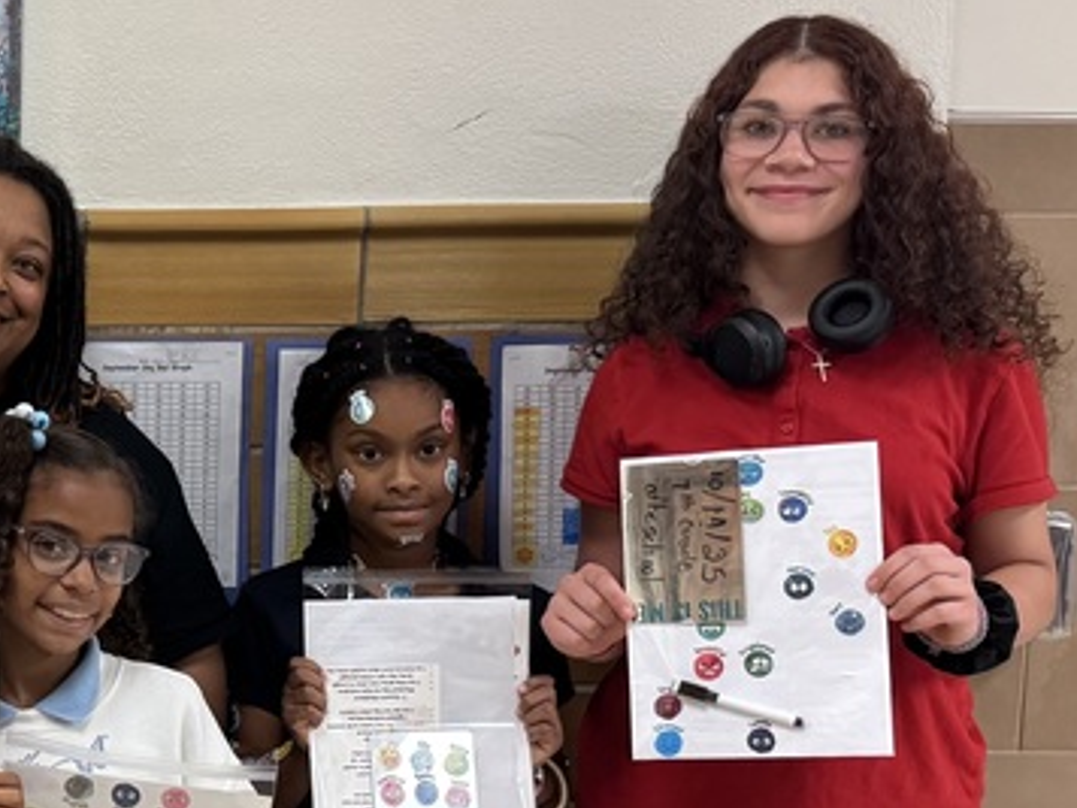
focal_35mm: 69
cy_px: 572
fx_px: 2147
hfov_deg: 25.6
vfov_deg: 21.2
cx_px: -169
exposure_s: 1/60
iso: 400
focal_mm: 6.76
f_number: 1.78
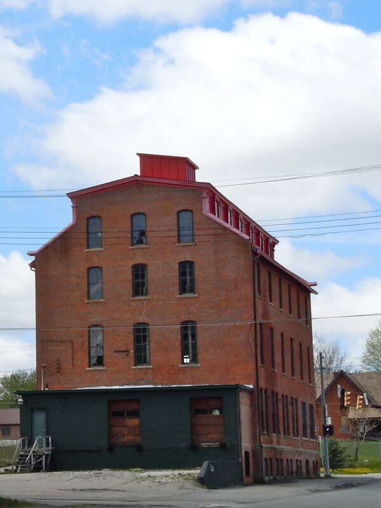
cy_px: 254
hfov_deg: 27.0
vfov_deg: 35.5
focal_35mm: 54
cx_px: 190
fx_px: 792
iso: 100
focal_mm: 9.6
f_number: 4.9
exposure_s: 1/500
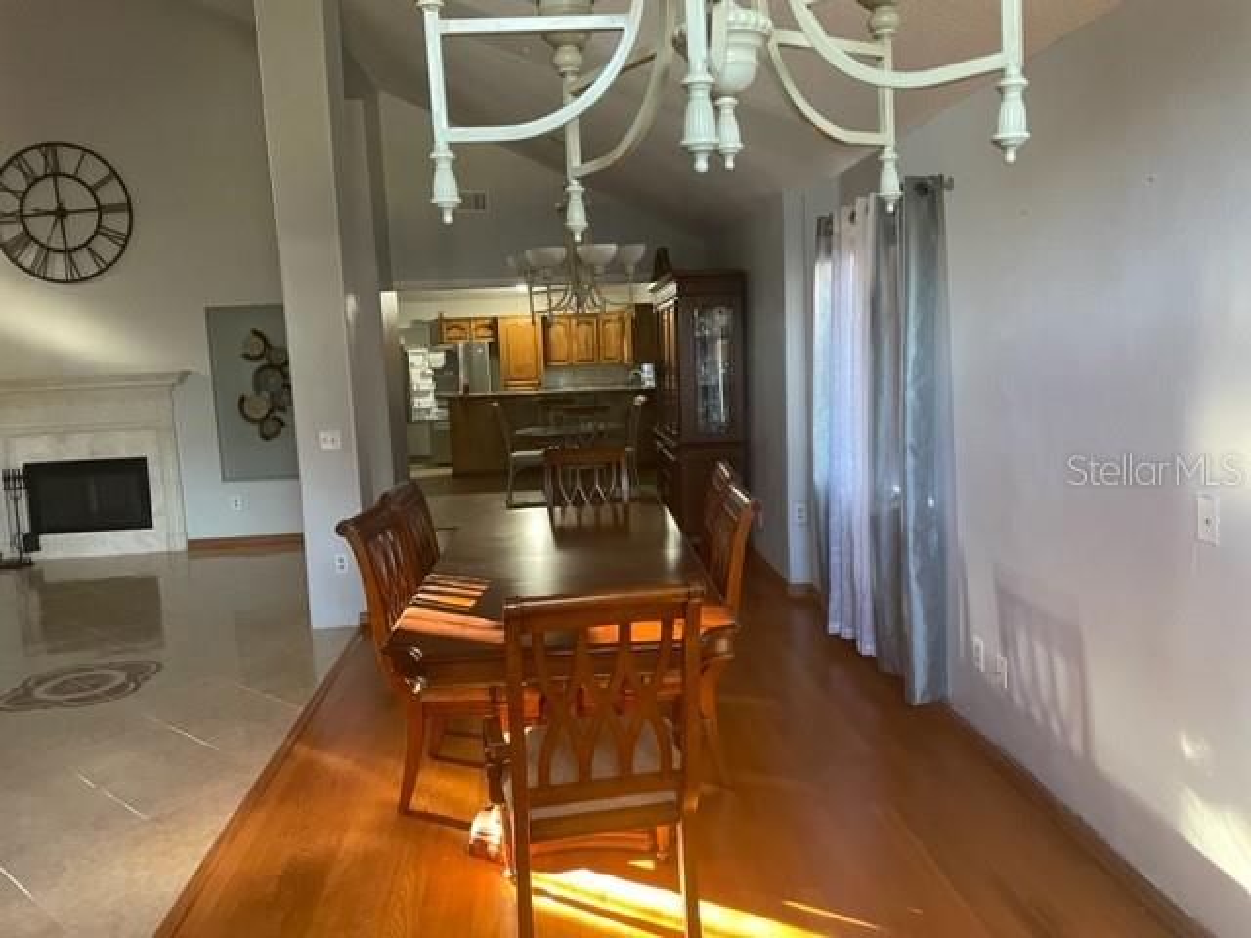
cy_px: 469
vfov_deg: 53.1
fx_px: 940
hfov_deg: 67.3
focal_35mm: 26
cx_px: 626
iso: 500
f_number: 1.6
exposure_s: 1/60
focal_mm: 4.2
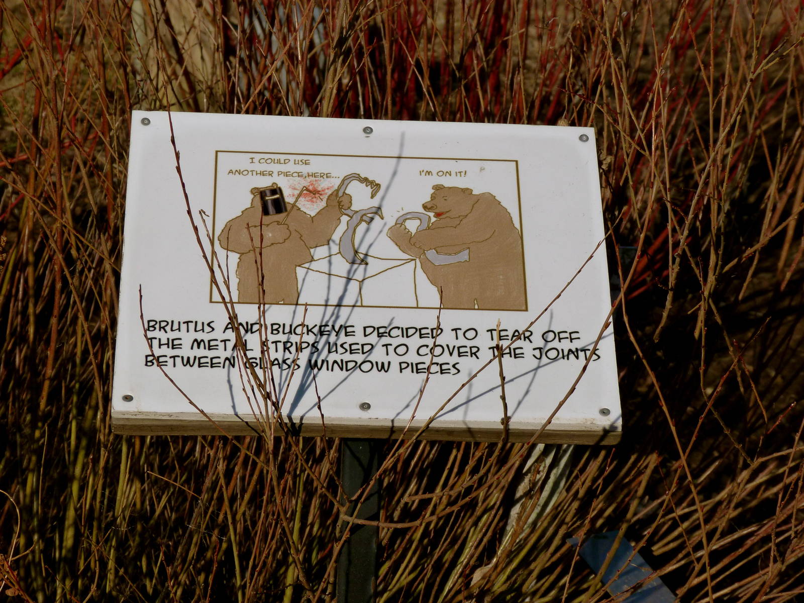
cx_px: 402
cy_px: 302
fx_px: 2648
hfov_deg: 17.3
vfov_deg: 13.0
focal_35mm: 114
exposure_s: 1/800
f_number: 5.6
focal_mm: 20.4
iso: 125
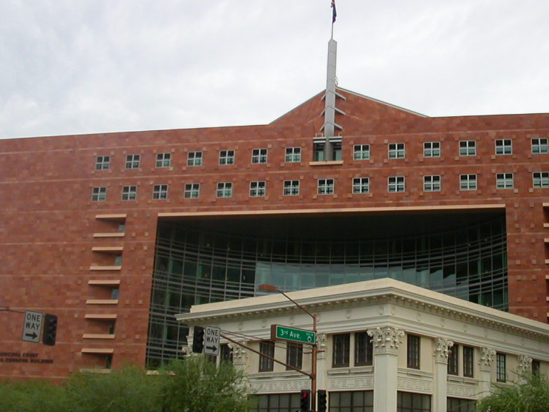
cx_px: 358
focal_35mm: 51
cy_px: 237
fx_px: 809
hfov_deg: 37.2
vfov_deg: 28.5
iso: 100
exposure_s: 1/327
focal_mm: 5.6
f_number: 4.5
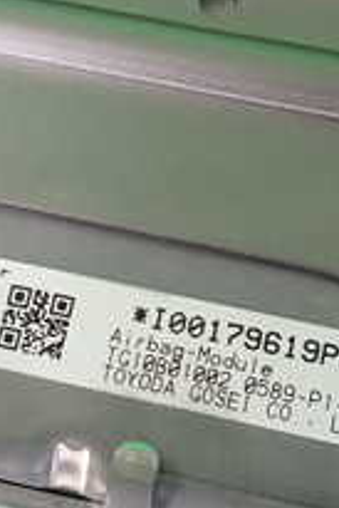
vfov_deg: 26.5
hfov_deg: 17.9
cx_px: 97
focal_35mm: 76
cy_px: 335
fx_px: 1072
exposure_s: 1/60
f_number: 2
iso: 200
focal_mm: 4.5
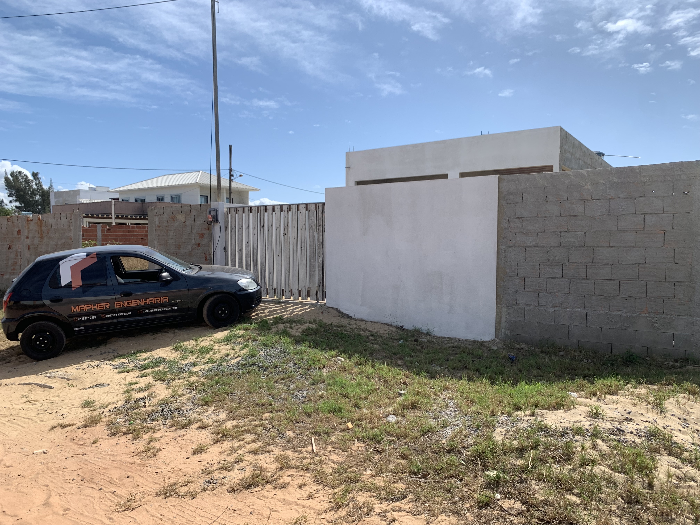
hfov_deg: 67.3
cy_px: 262
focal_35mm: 26
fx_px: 526
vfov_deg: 53.1
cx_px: 350
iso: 25
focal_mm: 4.25
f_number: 1.8
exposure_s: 1/2833
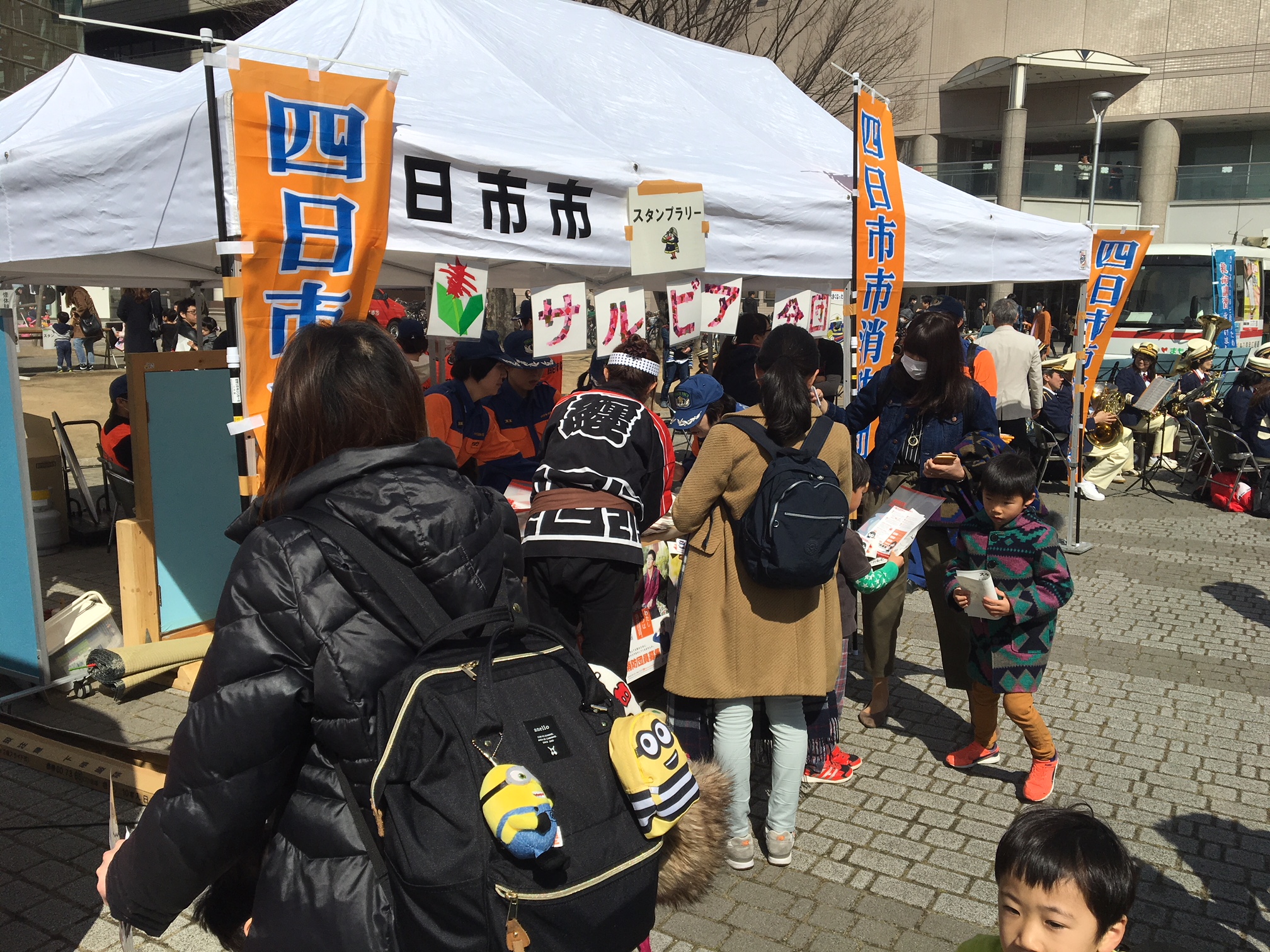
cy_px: 476
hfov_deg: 61.7
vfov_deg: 48.2
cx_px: 635
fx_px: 1064
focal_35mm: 29
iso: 25
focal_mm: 4.15
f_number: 2.2
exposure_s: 1/3497
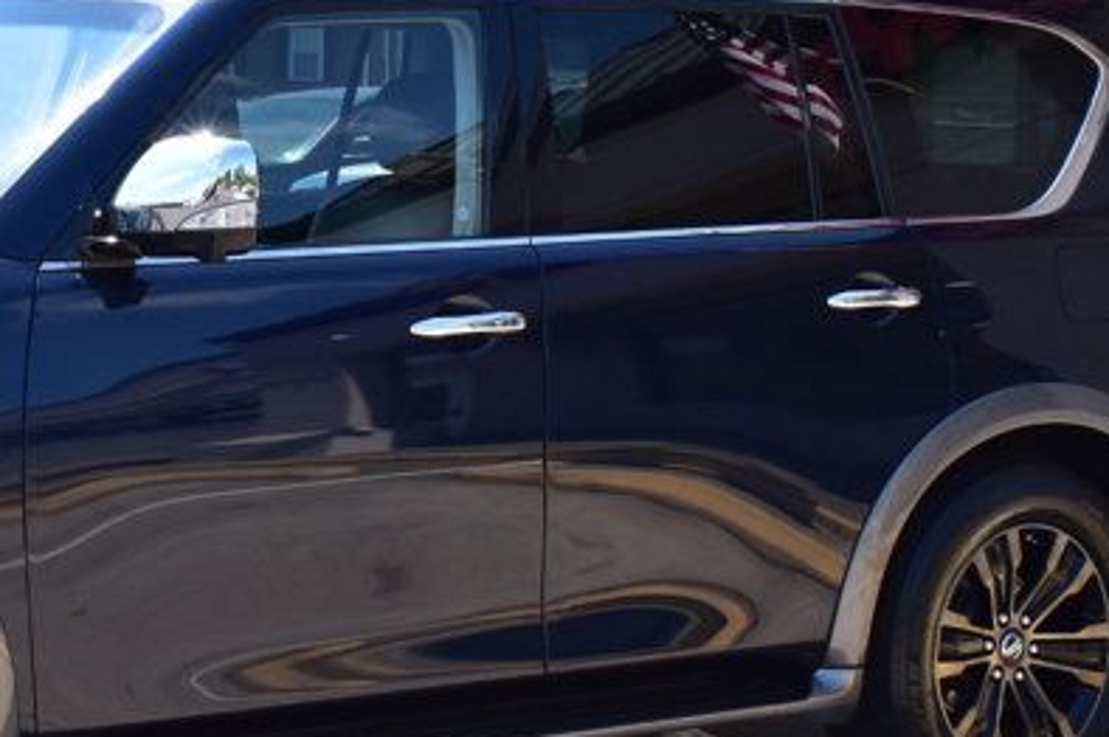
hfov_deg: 19.3
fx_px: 3241
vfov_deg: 13.0
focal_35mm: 105
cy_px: 315
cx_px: 315
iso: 400
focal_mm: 27
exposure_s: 1/320
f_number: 10
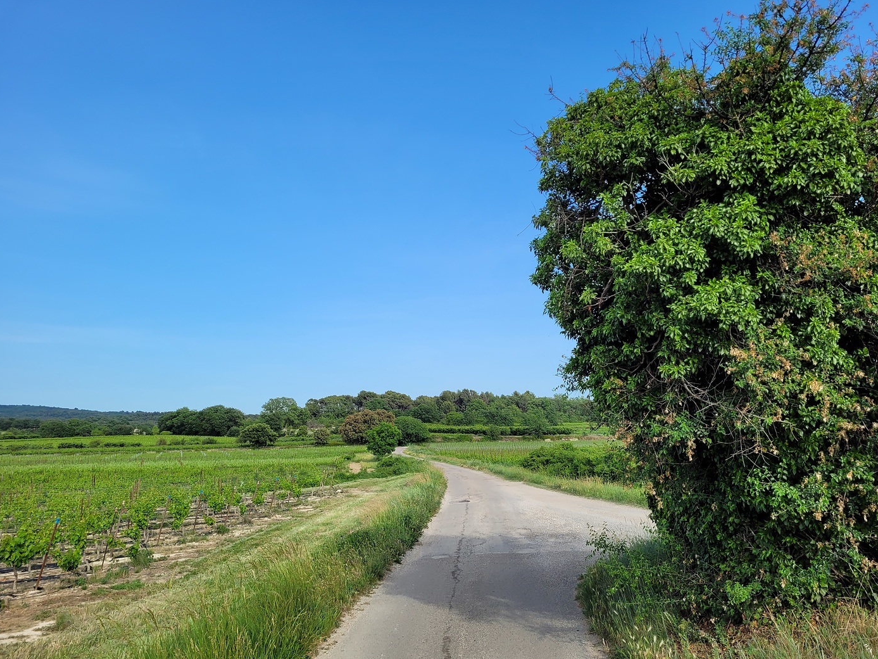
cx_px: 449
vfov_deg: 51.3
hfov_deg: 65.3
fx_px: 685
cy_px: 339
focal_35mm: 27
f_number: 1.8
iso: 40
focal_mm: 5.4
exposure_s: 1/1550
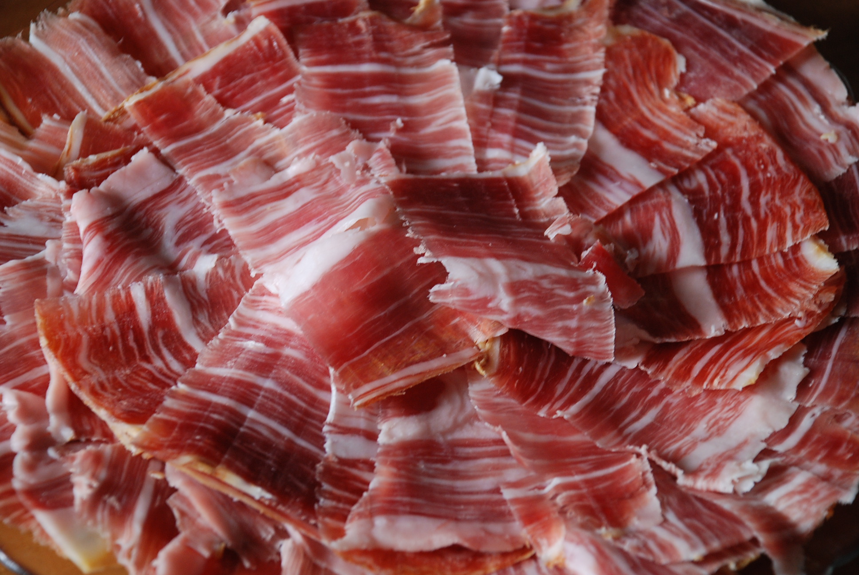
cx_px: 430
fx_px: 3404
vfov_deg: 9.7
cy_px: 288
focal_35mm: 142
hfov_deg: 14.4
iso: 400
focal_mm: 95
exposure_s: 1/20
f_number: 5.6
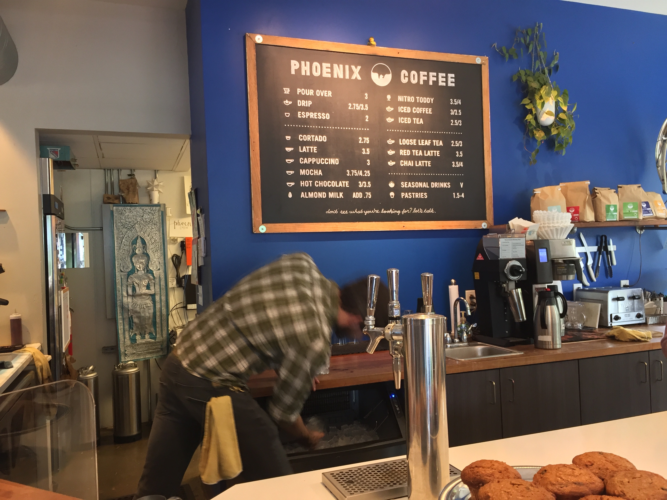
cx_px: 334
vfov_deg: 48.2
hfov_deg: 61.7
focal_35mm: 29
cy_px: 250
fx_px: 559
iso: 125
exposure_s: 1/30
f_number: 2.2
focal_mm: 4.15
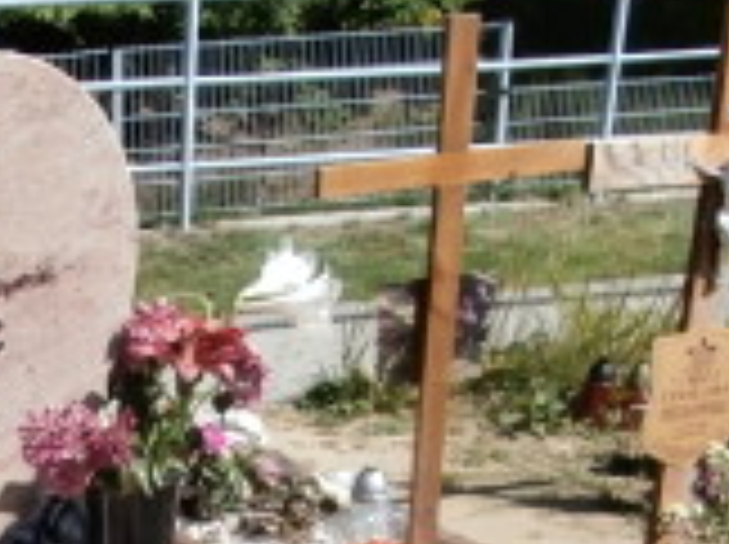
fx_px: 1998
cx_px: -135
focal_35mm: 95
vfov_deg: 14.3
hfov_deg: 19.5
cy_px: 868
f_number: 7.9
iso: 100
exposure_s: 1/200
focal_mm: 4.2
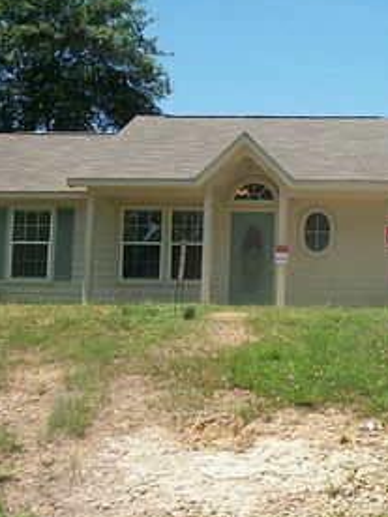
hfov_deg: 24.6
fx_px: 867
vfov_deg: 33.2
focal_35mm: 58
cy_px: 237
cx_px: 343
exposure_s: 1/125
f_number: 8.8
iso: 80
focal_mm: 5.7
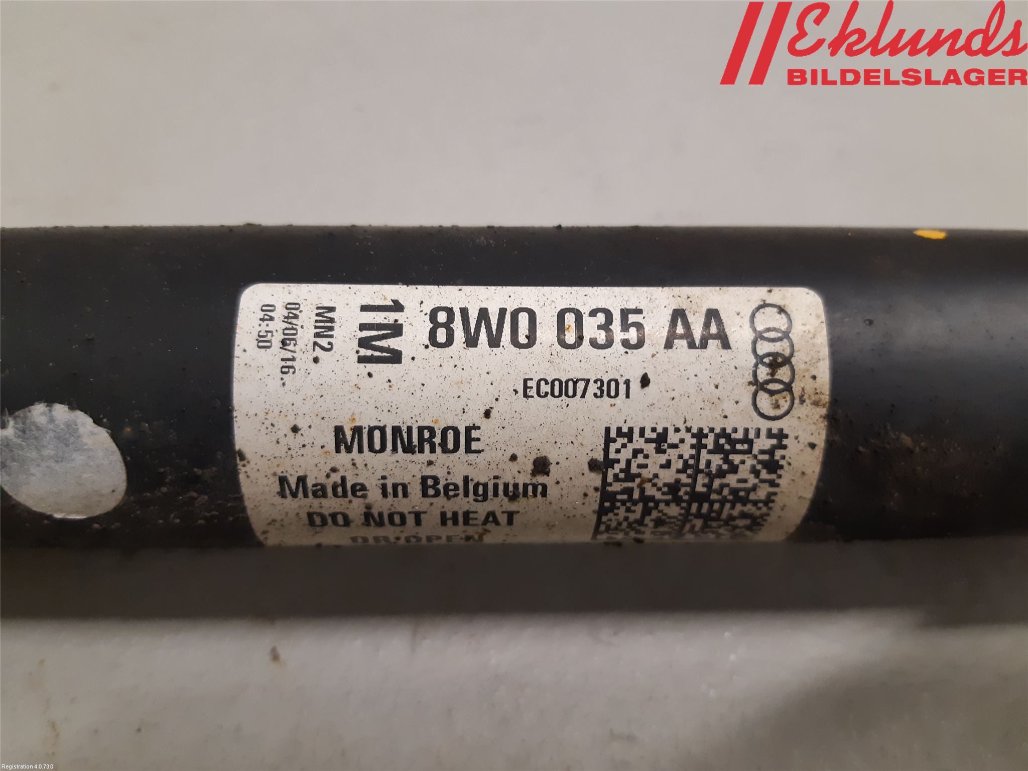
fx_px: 772
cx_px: 514
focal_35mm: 26
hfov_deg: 67.3
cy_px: 386
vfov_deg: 53.1
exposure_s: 1/50
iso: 200
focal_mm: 3.93
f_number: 1.7
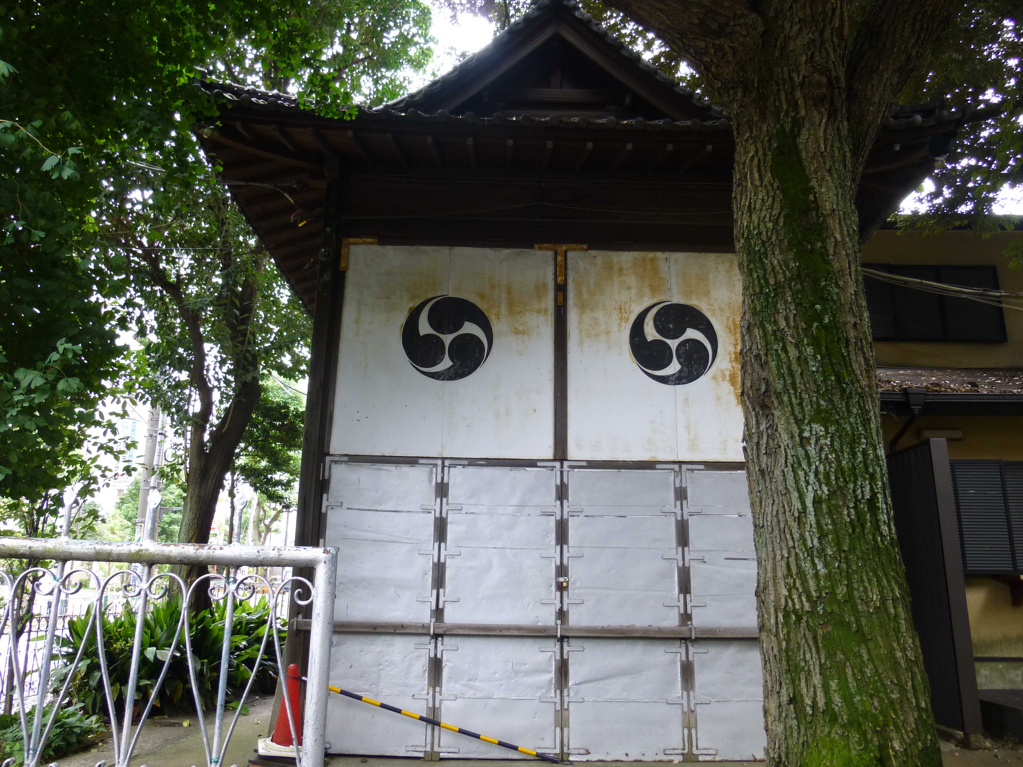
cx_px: 512
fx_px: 739
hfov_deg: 69.4
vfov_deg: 54.9
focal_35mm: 25
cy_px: 384
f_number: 3.1
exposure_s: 1/60
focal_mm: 4.5
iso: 160
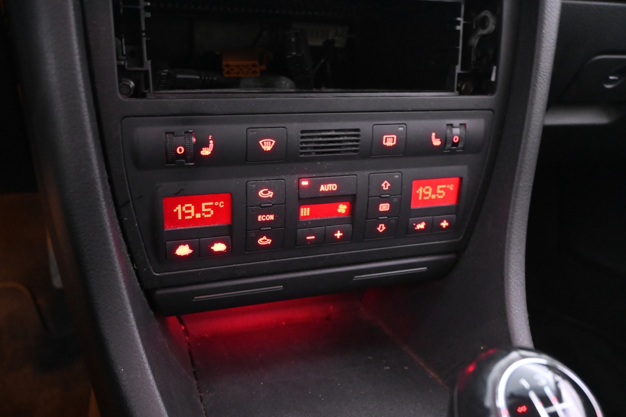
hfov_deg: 59.5
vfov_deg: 41.7
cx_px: 313
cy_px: 208
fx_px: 548
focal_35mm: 32
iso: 6400
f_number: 5
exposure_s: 1/10
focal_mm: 21
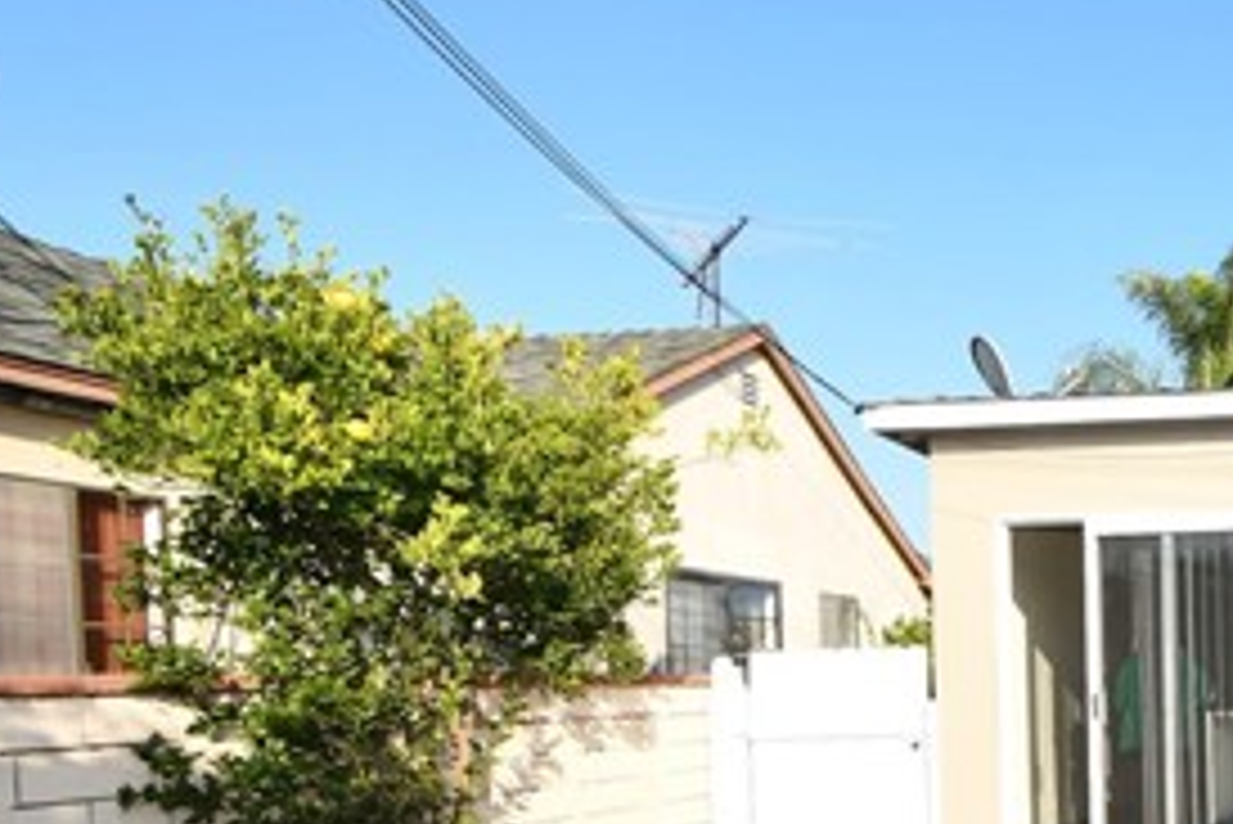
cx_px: 1296
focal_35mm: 35
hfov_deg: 44.2
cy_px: 754
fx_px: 1199
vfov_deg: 35.5
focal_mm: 10
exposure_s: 1/200
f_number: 7.1
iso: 100
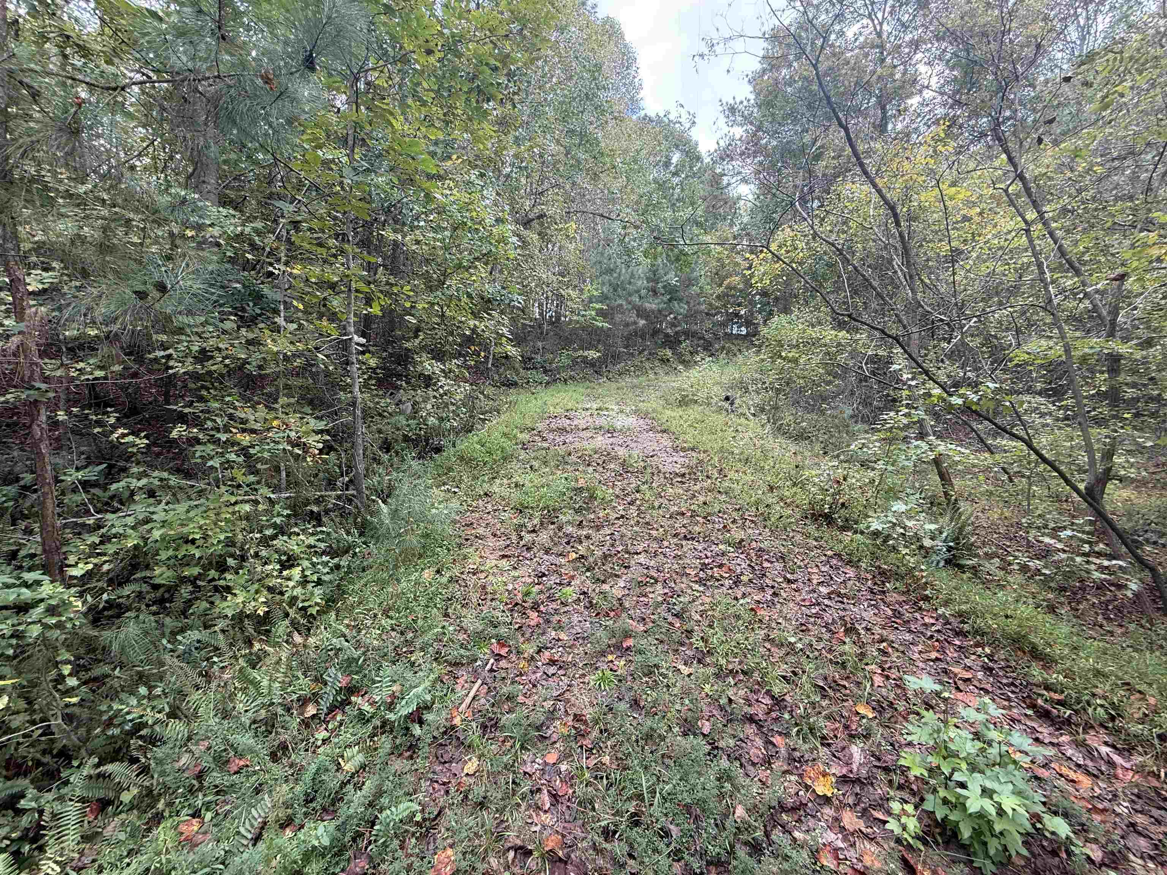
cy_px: 438
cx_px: 584
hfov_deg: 102.1
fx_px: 472
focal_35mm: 14
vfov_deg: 85.7
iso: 64
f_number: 2.2
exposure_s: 1/99
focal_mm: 2.22
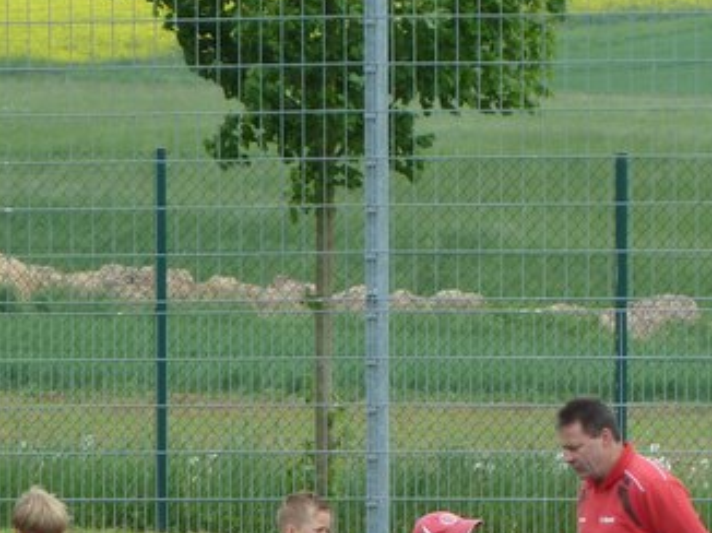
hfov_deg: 3.1
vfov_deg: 2.3
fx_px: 13257
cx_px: 376
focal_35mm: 645
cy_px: 473
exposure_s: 1/160
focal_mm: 49.2
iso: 80
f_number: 4.9
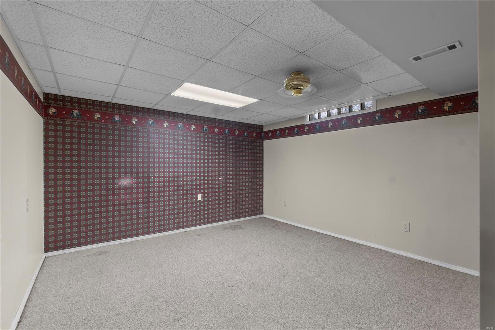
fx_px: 206
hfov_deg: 100.4
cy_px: 165
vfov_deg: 77.3
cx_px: 248
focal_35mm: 15
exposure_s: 1
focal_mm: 10
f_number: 8
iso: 100
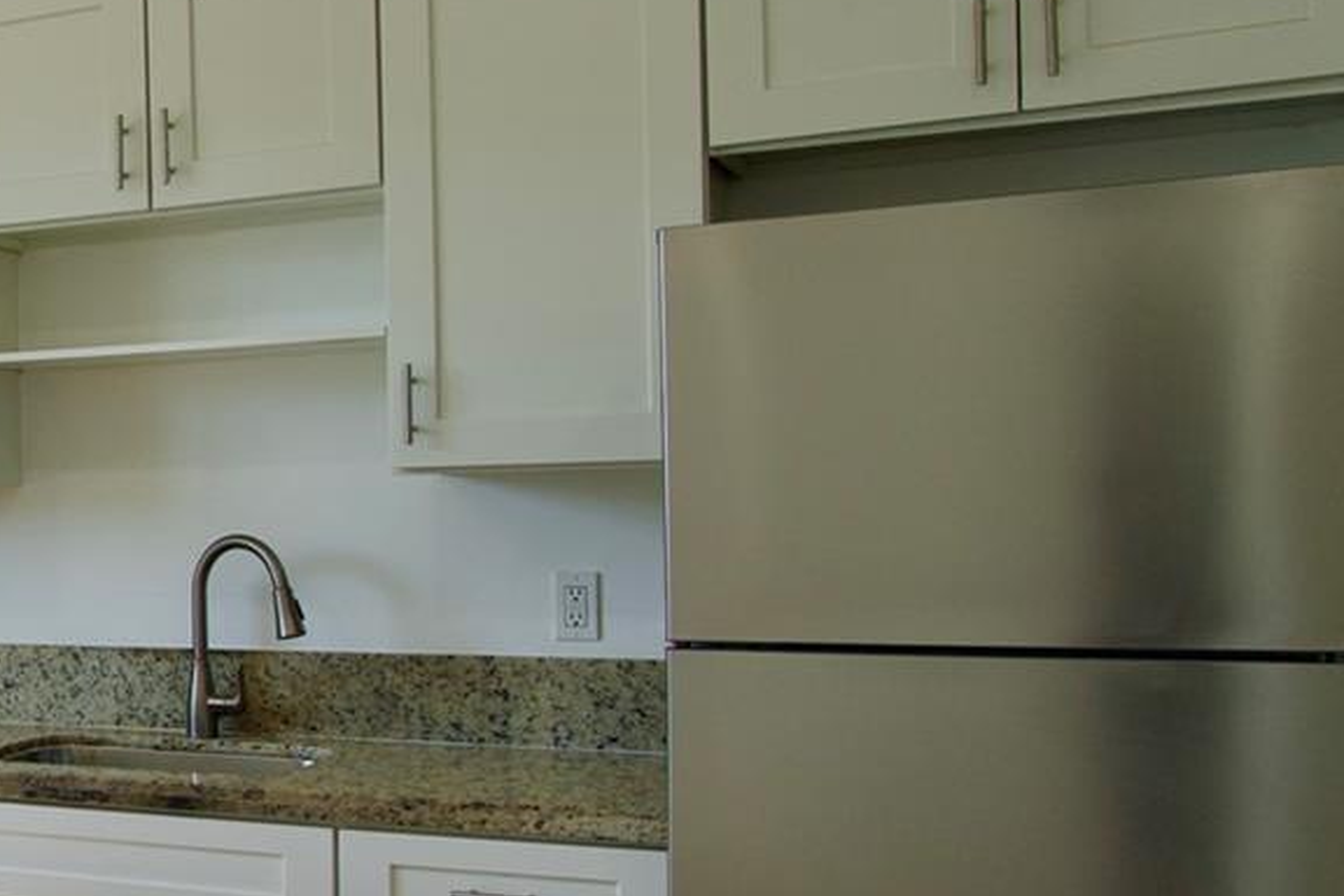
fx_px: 1867
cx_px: -467
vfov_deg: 26.9
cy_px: 574
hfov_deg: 30.1
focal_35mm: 50
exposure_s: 1/100
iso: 100
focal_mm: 12
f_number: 4.5
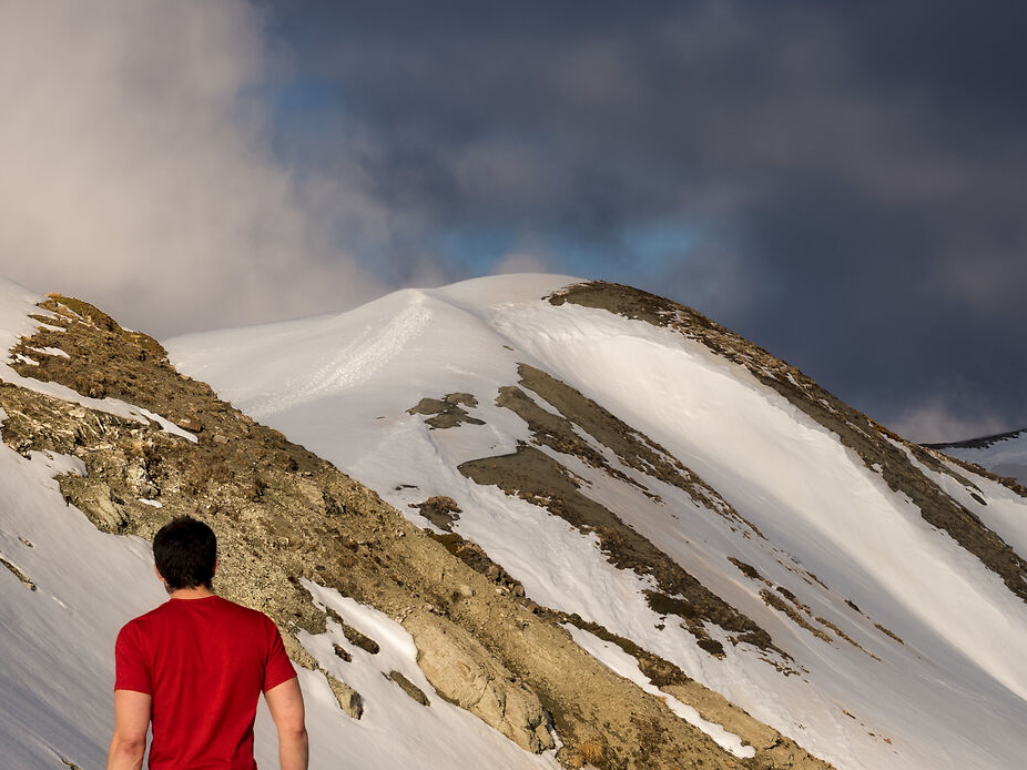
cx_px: 558
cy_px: 576
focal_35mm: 157
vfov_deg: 9.4
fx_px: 4657
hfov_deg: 12.6
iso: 100
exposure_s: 1/160
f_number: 14
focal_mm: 63
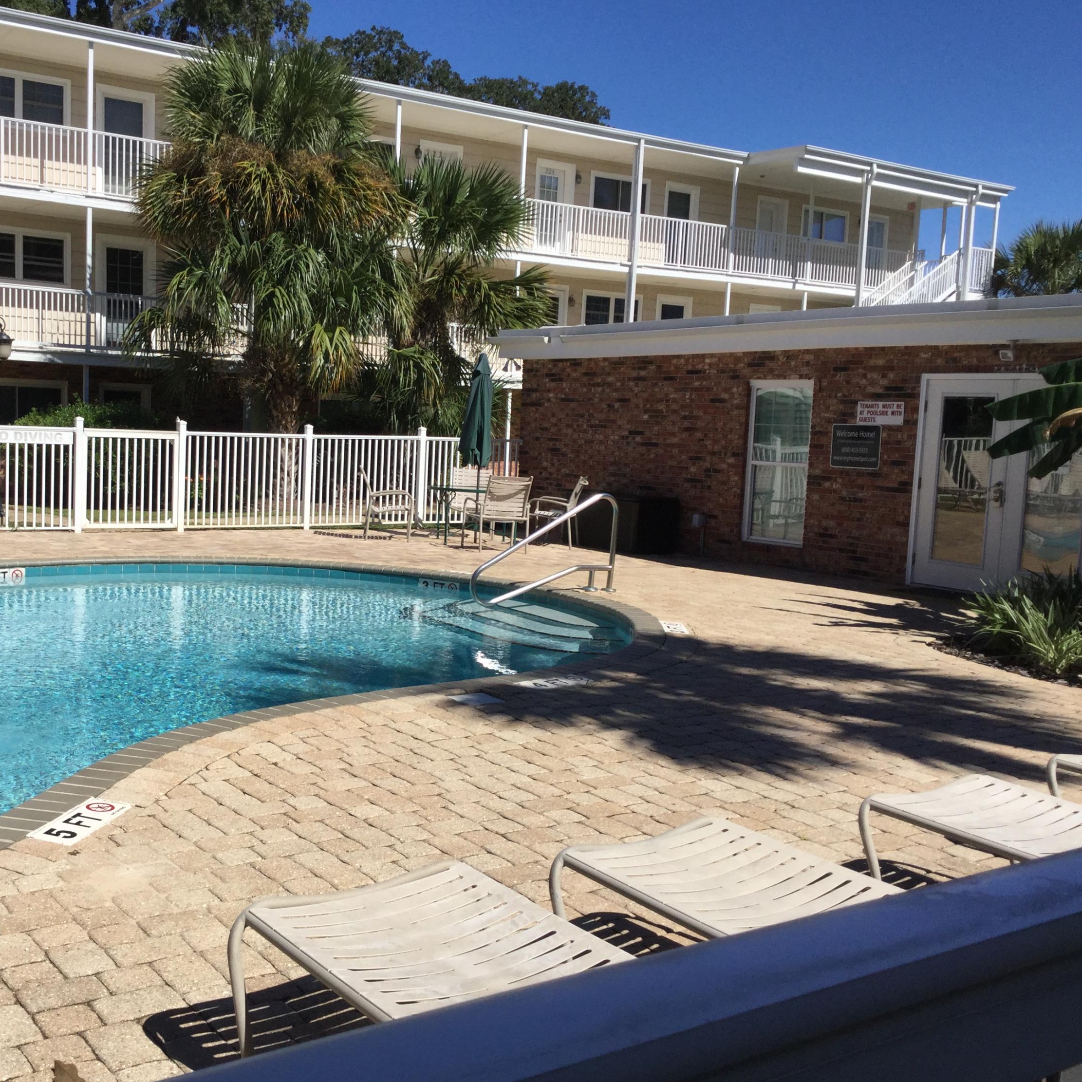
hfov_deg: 44.4
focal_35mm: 37
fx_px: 1308
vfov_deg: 44.9
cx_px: 378
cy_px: 544
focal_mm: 3.3
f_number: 2.4
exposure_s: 1/2262
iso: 25
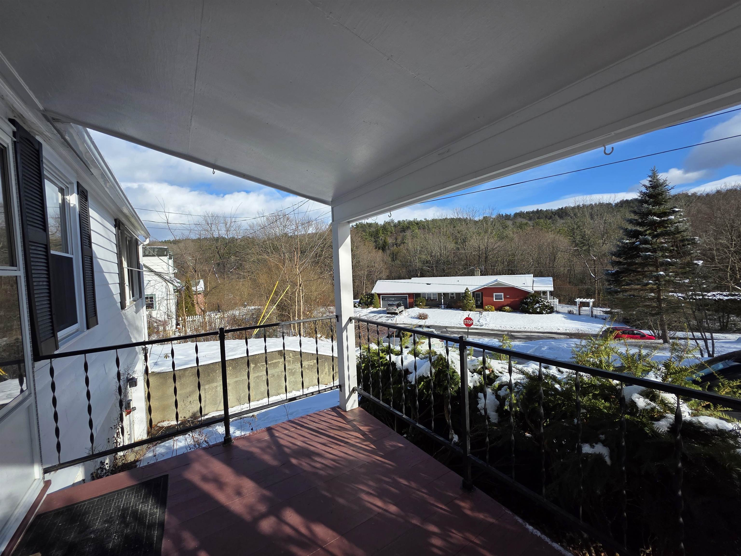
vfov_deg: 89.9
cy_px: 278
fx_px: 278
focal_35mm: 13
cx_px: 370
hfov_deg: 106.2
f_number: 1.9
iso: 40
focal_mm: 2.2
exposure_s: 1/1654
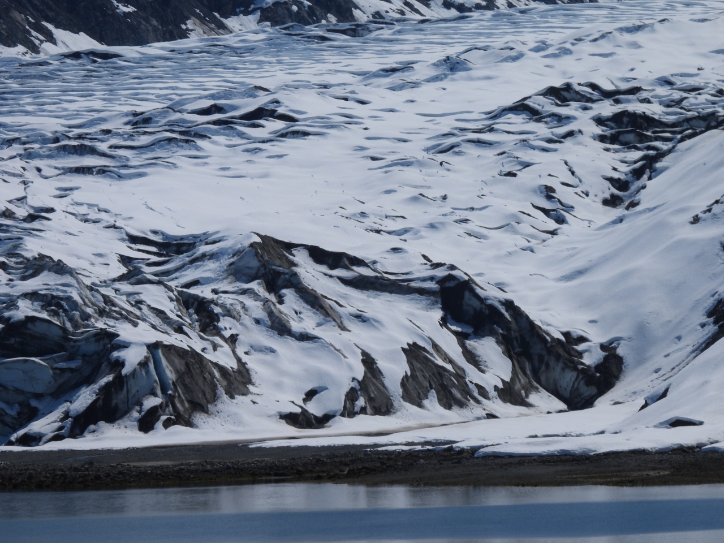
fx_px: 6275
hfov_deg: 6.6
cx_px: 362
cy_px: 272
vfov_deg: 5.0
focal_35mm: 300
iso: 100
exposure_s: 1/1600
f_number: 7.1
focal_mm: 53.5
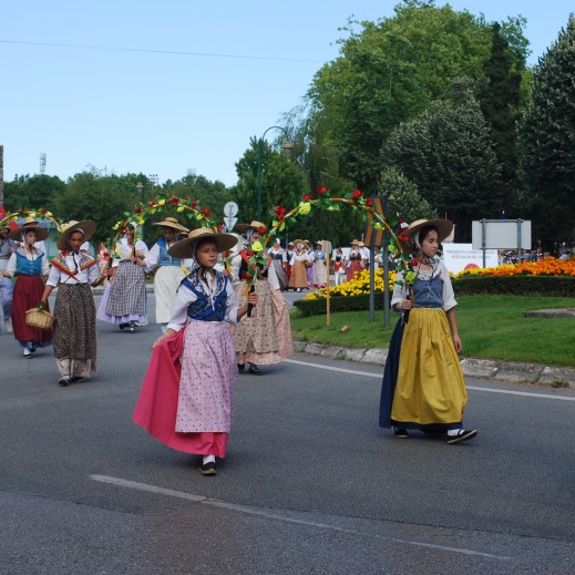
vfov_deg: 27.3
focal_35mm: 63
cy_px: 285
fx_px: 1184
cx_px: 332
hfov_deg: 27.3
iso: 100
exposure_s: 1/160
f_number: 6.3
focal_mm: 32
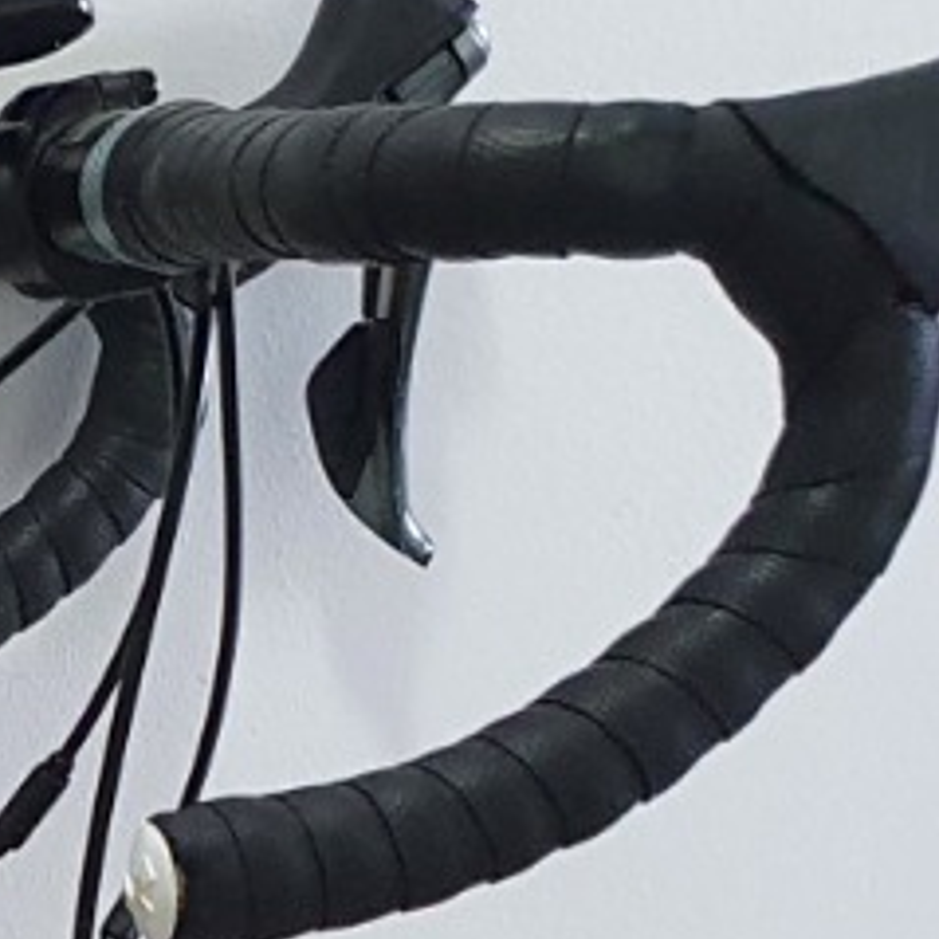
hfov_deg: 9.9
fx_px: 4726
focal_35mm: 154
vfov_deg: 10.4
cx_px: -1383
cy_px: 1937
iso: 200
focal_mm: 4.32
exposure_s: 1/50
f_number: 1.5
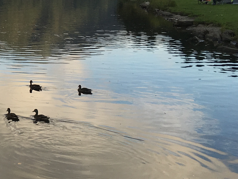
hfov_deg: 18.9
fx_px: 626
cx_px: -119
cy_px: 12
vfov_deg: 16.0
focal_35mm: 91
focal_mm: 4.15
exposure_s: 1/615
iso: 25
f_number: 2.2
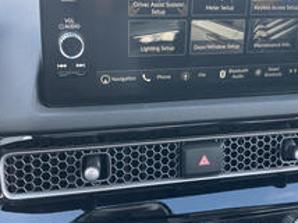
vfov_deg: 26.5
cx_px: 187
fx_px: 473
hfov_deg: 34.8
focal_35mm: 55
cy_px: 118
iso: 80
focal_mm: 3.99
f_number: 1.8
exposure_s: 1/121
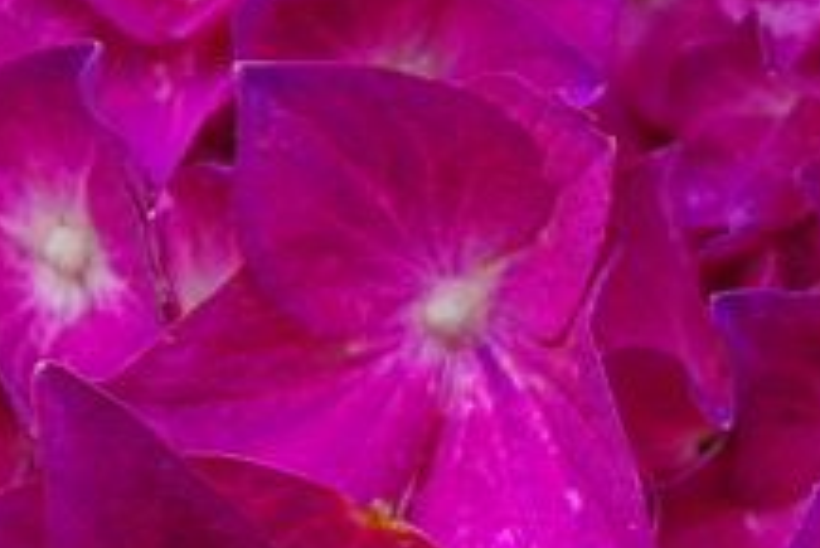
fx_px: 18143
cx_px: 1122
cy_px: 675
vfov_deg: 1.7
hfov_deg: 2.6
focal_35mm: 796
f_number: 5.6
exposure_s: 1/125
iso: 200
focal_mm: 113
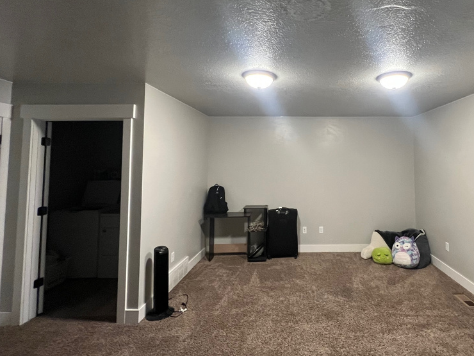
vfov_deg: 71.0
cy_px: 146
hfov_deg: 85.7
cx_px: 301
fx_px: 246
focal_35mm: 18
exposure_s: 1/60
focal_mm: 1.57
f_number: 1.8
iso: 400
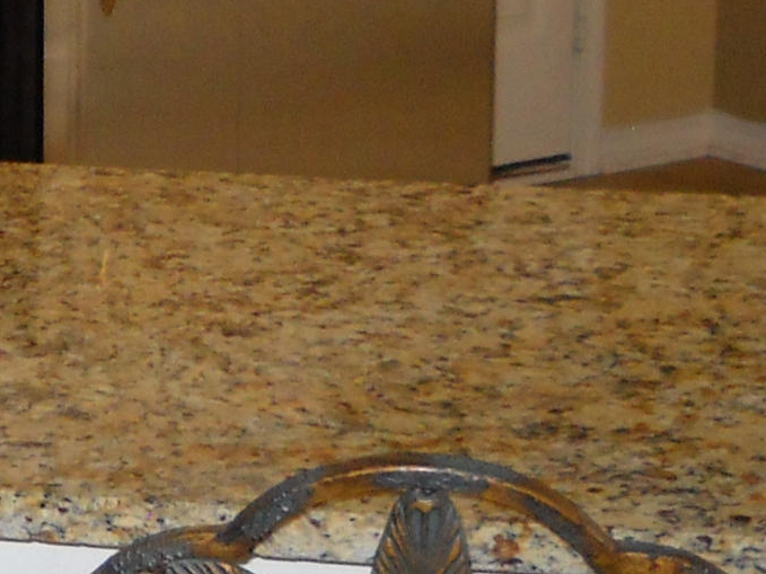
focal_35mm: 161
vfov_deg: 9.0
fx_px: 3562
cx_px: -218
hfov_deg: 11.9
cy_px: -285
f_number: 3.1
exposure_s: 1/30
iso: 200
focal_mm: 6.72
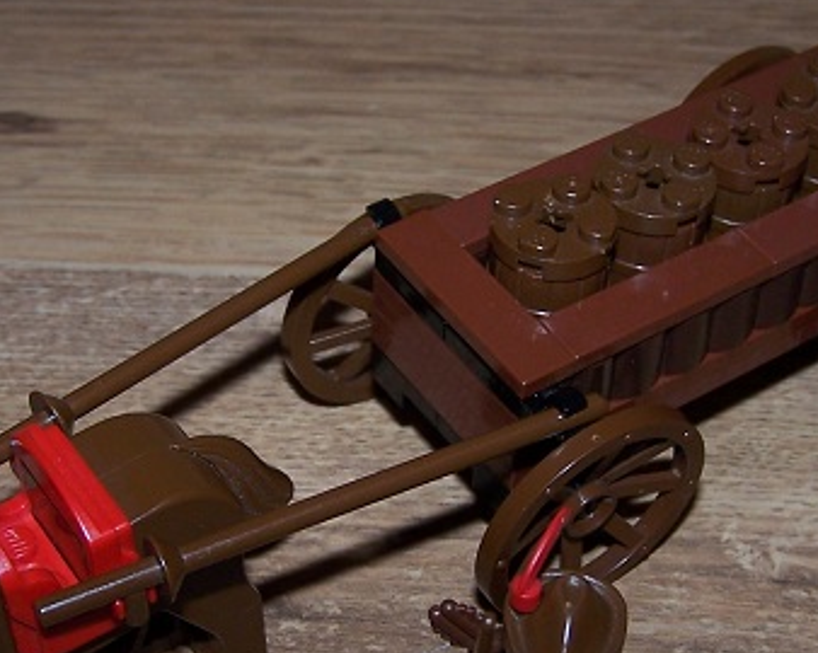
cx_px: 407
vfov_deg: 20.1
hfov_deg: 25.1
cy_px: 400
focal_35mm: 76
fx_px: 1839
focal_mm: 6.3
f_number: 2.8
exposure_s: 1/60
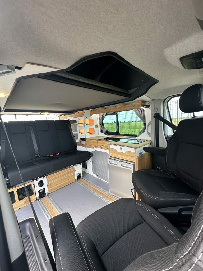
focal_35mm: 14
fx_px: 109
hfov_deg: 85.7
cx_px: 102
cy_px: 136
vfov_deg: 102.1
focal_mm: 2.22
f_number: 2.2
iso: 80
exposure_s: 1/99
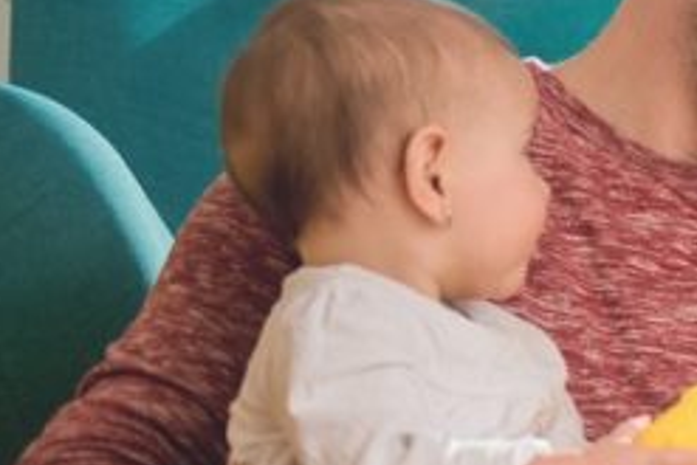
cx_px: 1422
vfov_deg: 6.9
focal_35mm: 199
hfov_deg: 9.6
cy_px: 211
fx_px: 3855
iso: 200
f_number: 2.8
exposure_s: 1/250
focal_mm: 48
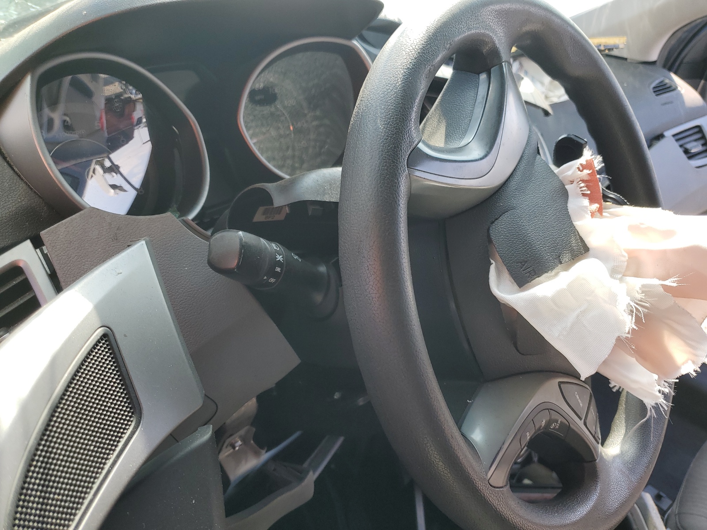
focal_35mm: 26
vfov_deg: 53.1
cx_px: 354
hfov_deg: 67.3
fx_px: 531
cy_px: 265
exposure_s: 1/333
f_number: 1.5
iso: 50
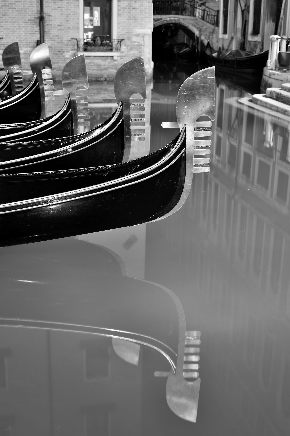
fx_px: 605
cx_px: 145
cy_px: 218
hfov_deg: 27.0
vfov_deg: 39.6
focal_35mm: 50
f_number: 4
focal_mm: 50
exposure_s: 2.5
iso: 200
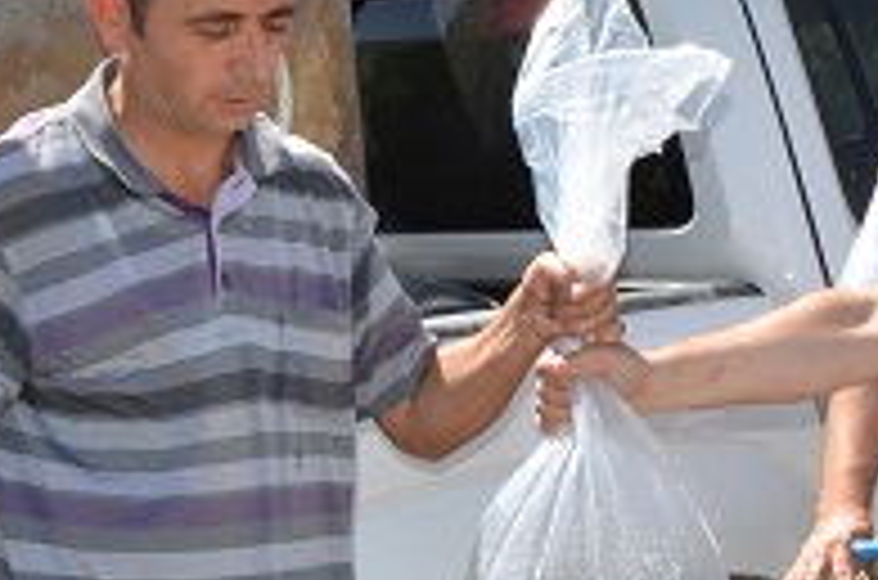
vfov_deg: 14.4
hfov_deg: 21.0
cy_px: 551
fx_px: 2263
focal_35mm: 93
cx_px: 937
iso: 1000
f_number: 20
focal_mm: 18
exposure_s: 1/250
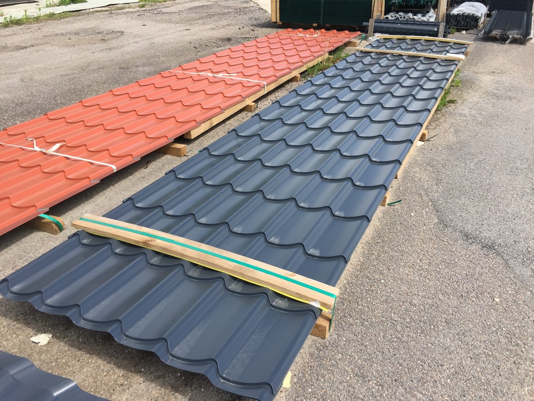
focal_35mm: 29
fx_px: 447
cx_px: 267
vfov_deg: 48.2
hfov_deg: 61.7
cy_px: 200
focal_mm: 4.15
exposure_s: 1/989
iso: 32
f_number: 2.2
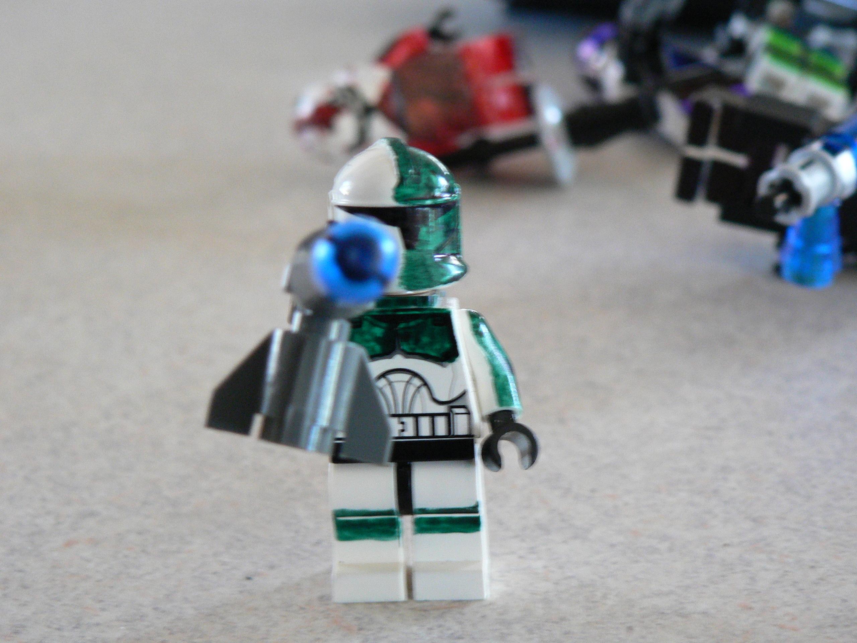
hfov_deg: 24.4
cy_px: 322
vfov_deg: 18.4
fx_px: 1981
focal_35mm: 80
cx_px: 428
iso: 200
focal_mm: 13.4
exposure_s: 1/13
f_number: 3.2
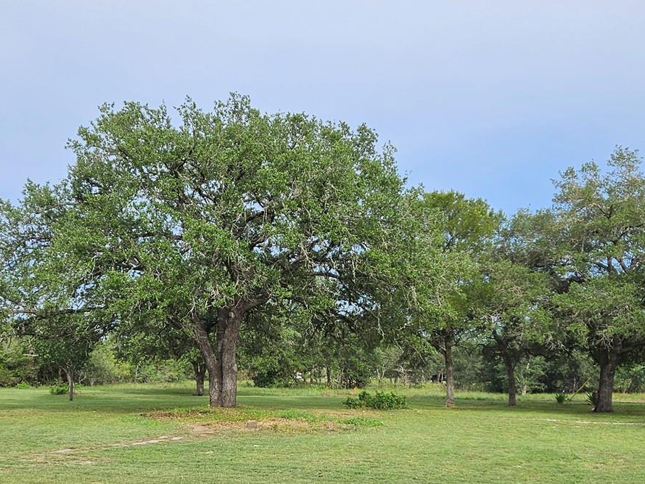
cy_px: 326
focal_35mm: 53
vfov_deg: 27.4
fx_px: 988
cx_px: 308
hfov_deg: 36.2
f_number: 1.8
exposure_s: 1/2271
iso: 25
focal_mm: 5.4
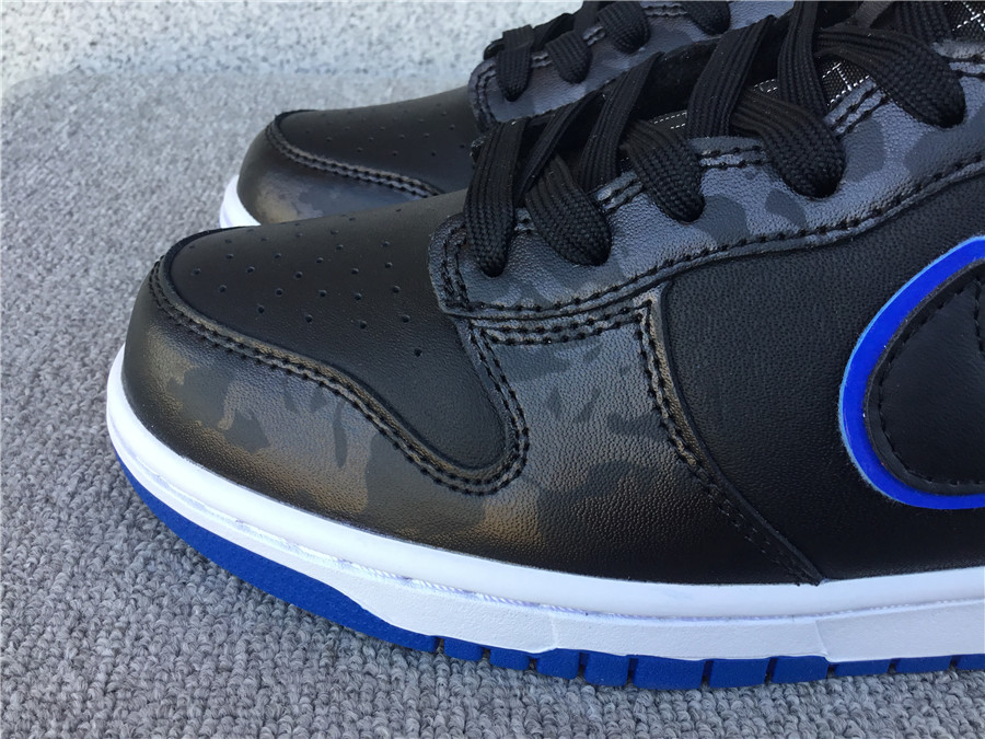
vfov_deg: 45.4
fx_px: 882
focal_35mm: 31
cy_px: 370
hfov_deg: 58.4
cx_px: 492
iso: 40
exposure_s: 1/100
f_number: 2.4
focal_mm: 3.3
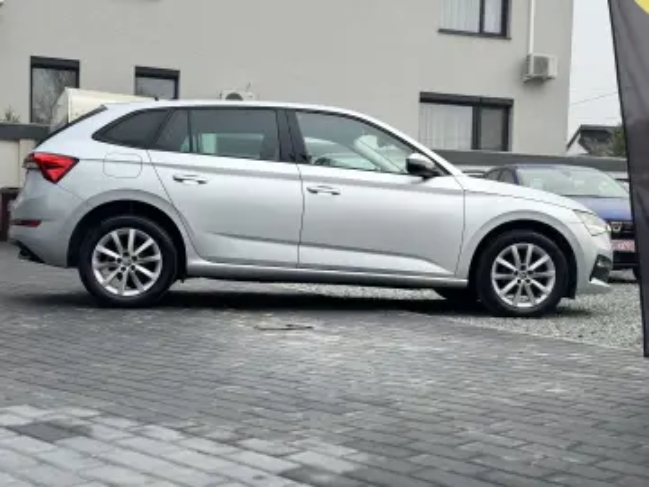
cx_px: 324
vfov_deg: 30.3
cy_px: 244
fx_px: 900
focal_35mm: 48
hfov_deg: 39.7
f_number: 1.78
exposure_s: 1/184
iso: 64
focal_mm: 6.76
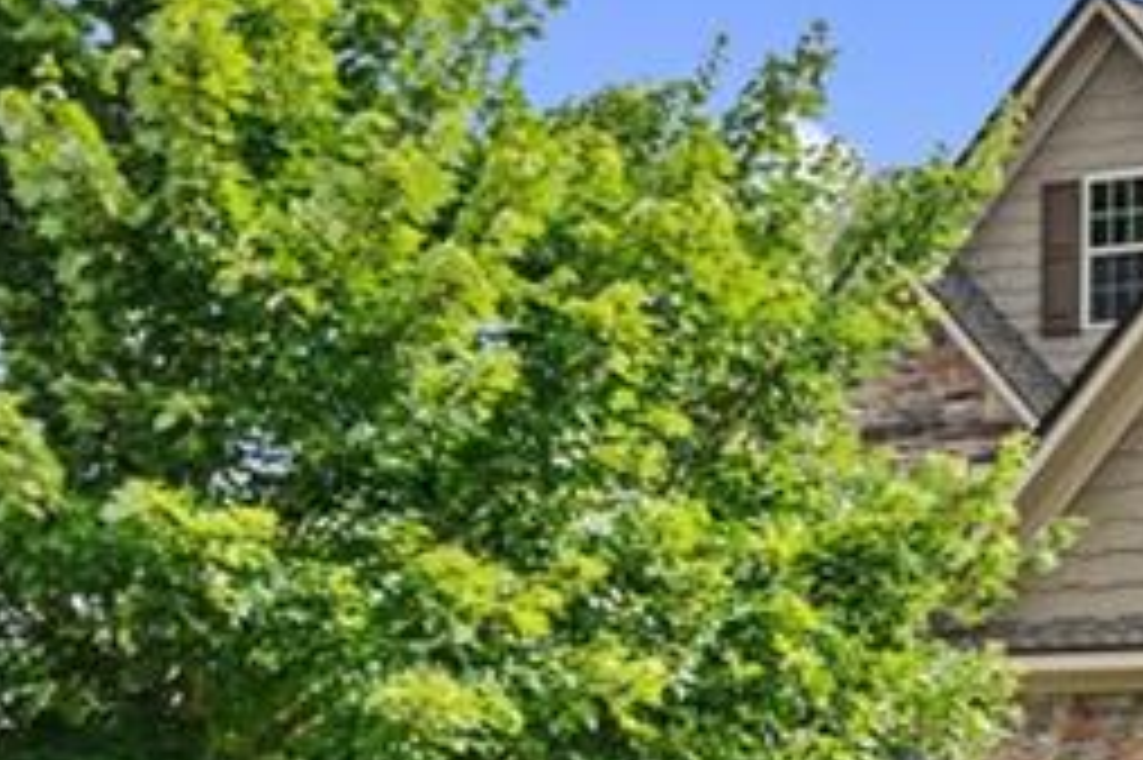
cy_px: 760
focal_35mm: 125
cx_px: 1629
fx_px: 3966
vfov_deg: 10.9
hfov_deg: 15.3
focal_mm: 31
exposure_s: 1/1000
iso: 1250
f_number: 4
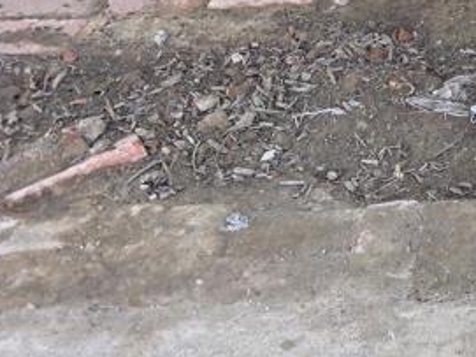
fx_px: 1196
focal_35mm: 87
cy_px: 77
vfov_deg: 16.8
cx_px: 789
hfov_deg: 18.8
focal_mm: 6.3
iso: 40
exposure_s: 1/180
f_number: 1.7
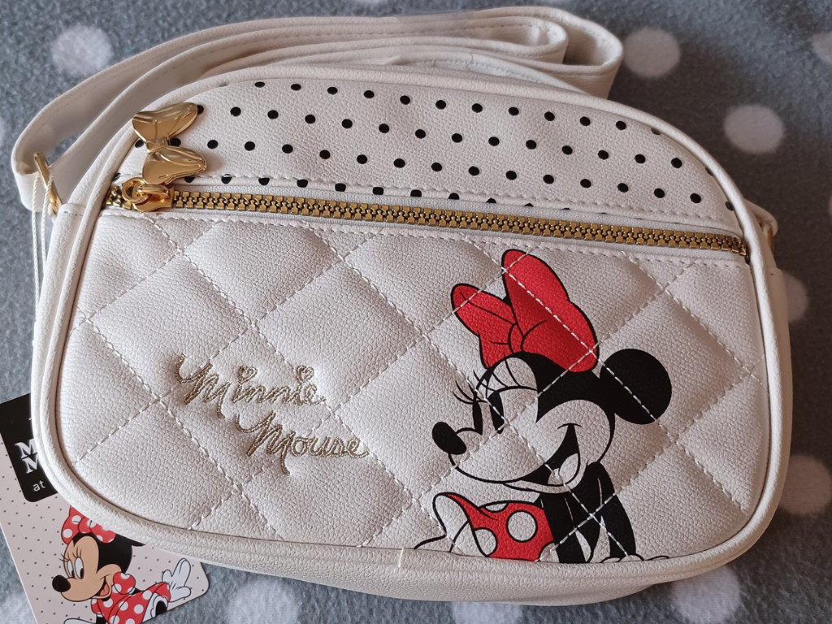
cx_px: 416
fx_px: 601
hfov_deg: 69.4
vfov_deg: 54.9
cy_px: 312
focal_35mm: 25
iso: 250
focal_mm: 4.6
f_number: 1.8
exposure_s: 1/60.2
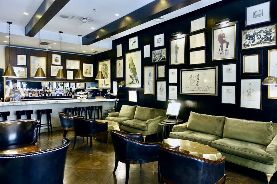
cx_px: 138
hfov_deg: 73.7
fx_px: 185
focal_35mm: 24
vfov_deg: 53.1
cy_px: 92
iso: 640
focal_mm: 8.8
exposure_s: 1/30
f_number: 1.8
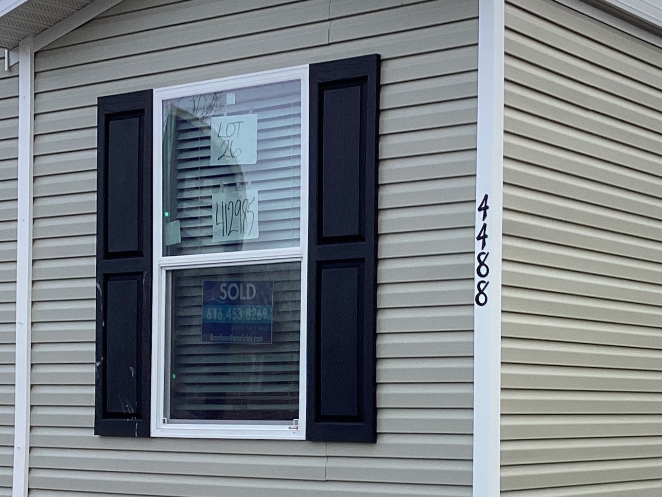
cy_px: 397
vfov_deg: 20.0
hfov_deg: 26.3
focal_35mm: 73
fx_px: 1396
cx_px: 513
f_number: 2.4
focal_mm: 3.3
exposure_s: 1/536
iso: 25
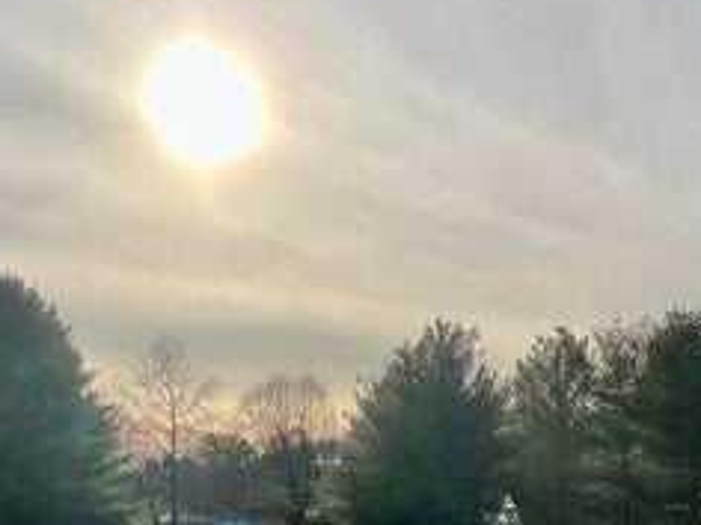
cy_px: 572
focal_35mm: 47
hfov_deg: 40.2
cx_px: 435
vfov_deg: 28.2
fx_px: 952
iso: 32
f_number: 1.8
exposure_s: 1/2538
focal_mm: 1.57
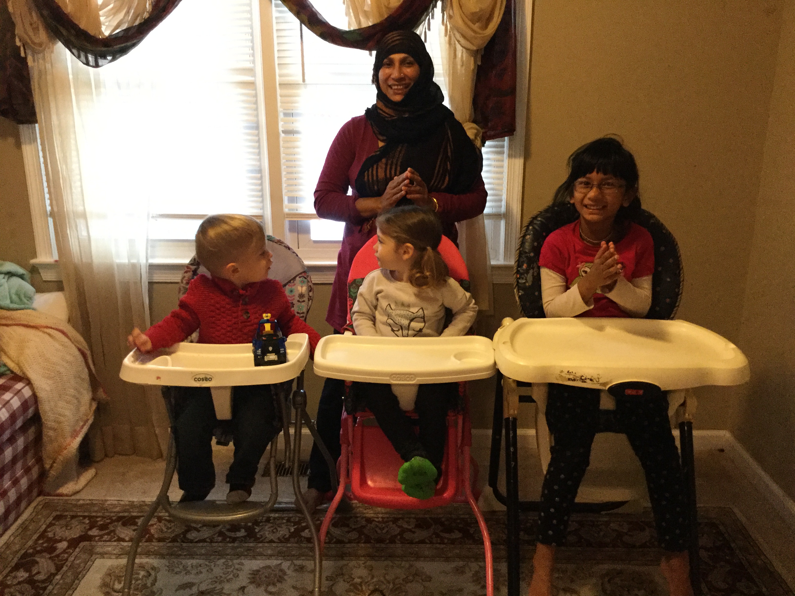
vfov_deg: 45.4
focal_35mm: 31
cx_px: 398
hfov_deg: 58.4
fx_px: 712
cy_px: 298
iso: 200
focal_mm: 3.3
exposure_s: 1/20
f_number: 2.4
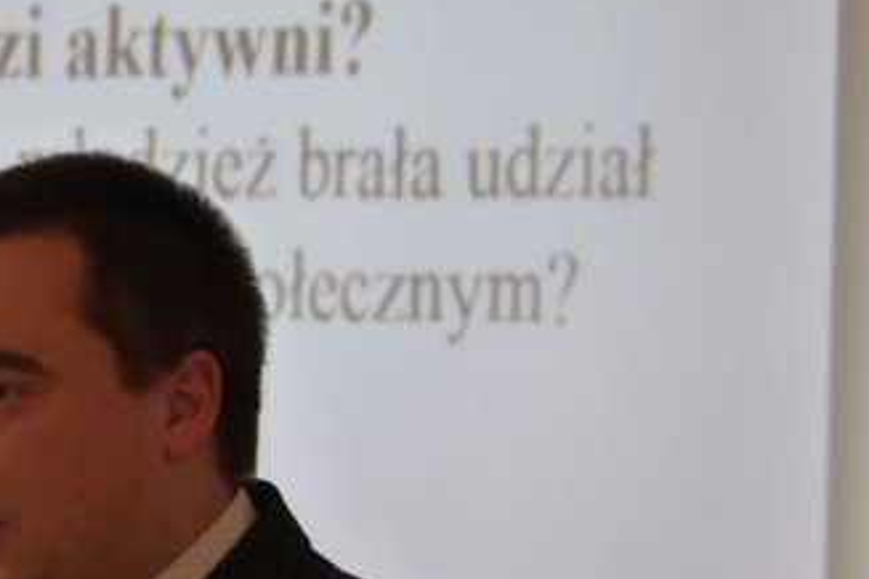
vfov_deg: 3.9
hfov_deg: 5.8
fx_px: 8496
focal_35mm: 352
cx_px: 77
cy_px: 489
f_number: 2.8
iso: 160
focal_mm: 30.6
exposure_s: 1/50
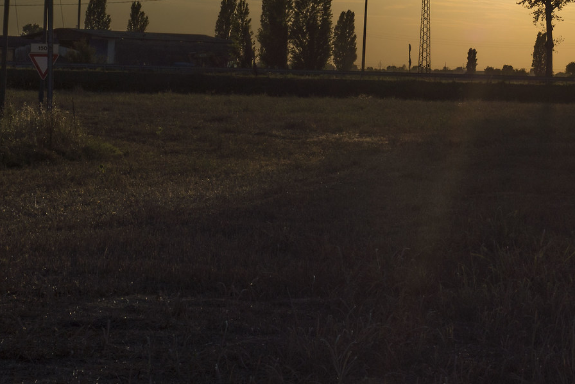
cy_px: -57
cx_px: 514
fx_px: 2141
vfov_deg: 10.1
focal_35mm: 134
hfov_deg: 15.1
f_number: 22
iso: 100
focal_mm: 50
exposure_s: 1/500
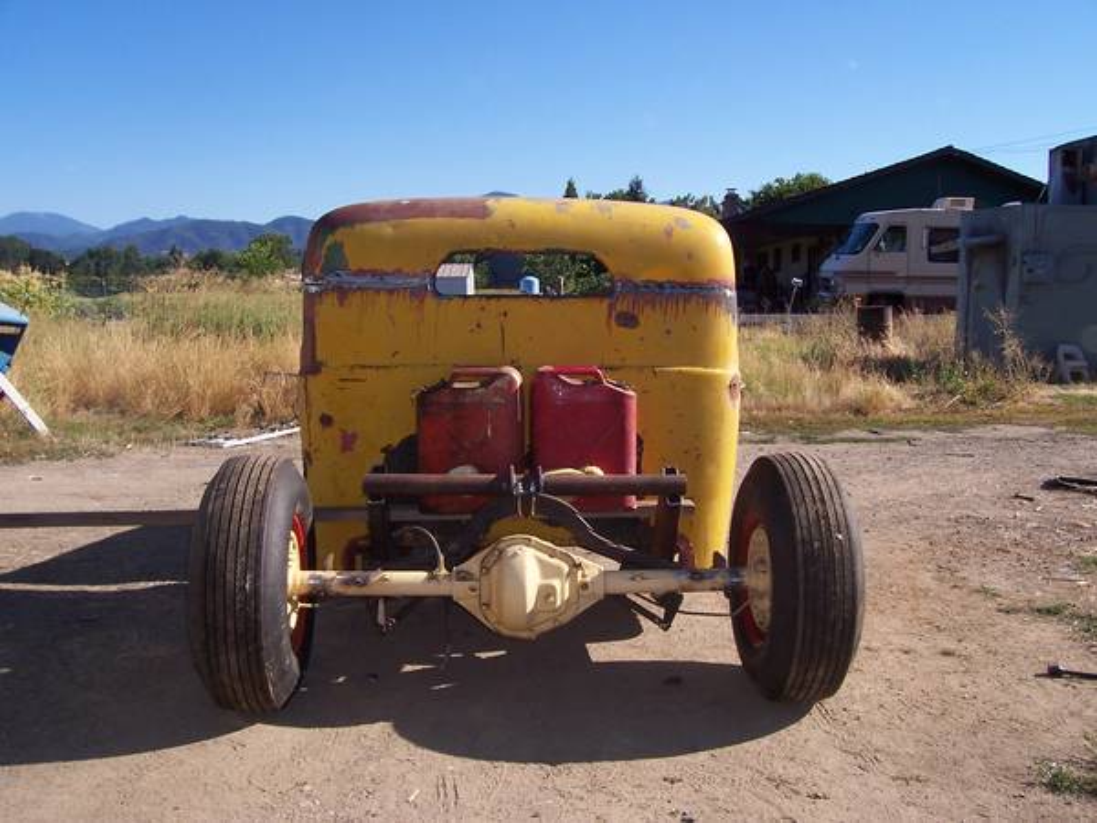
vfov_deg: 41.8
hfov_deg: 54.0
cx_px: 548
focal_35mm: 34
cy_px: 412
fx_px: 1077
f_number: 5.6
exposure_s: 1/350
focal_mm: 5.6
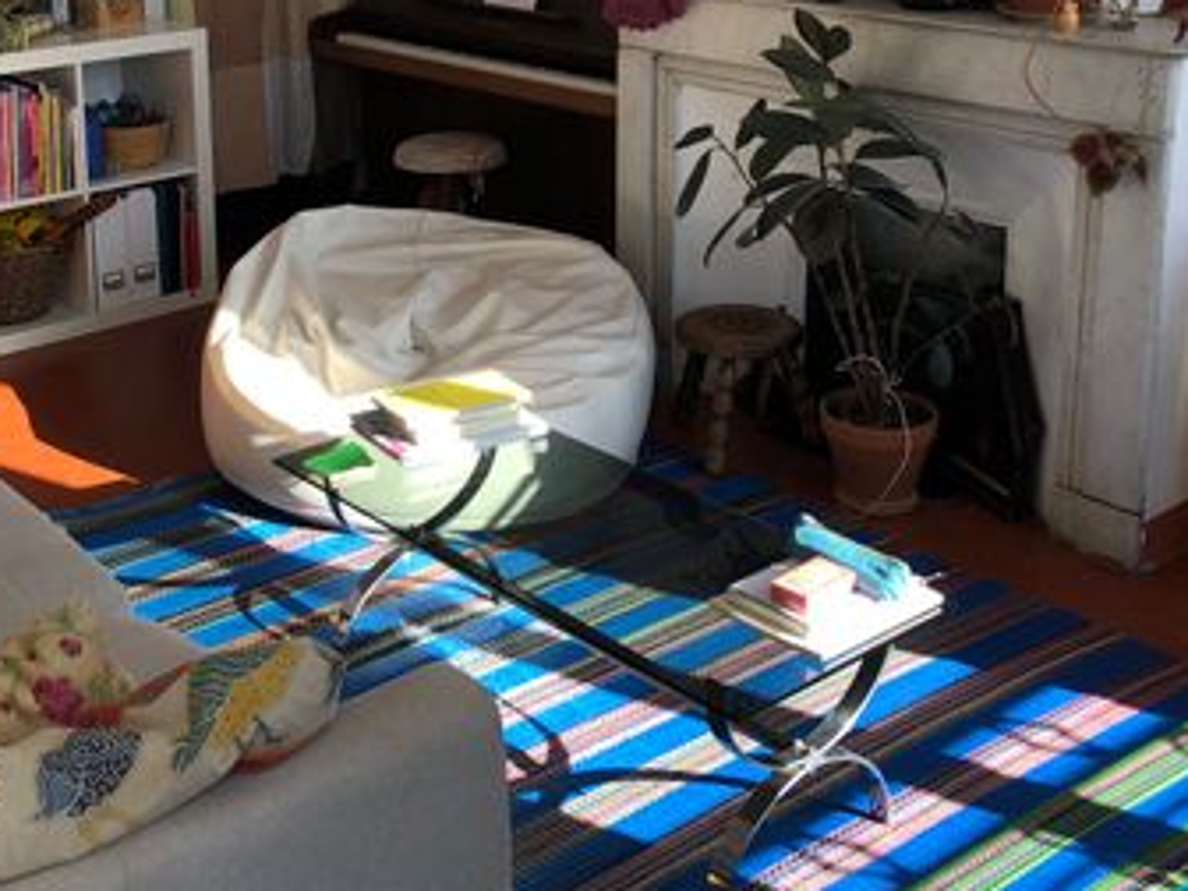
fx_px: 1716
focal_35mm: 50
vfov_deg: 28.3
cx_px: 389
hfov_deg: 37.7
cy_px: 131
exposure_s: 1/292
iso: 20
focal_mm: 4
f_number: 1.8
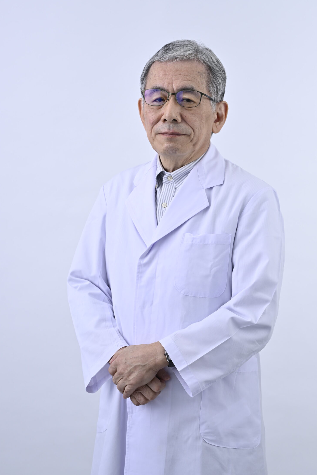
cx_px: 168
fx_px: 1307
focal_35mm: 99
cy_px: 217
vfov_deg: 20.6
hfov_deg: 13.8
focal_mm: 85
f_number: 8
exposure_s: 1/160
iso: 100
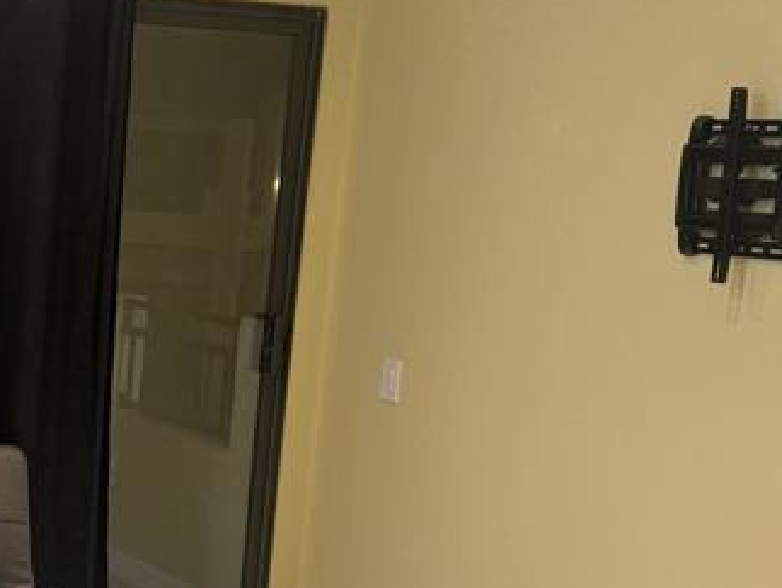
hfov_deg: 23.2
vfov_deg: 19.4
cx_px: -186
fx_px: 1719
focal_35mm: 76
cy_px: 332
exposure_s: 1/60
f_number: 1.78
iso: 250
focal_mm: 6.76
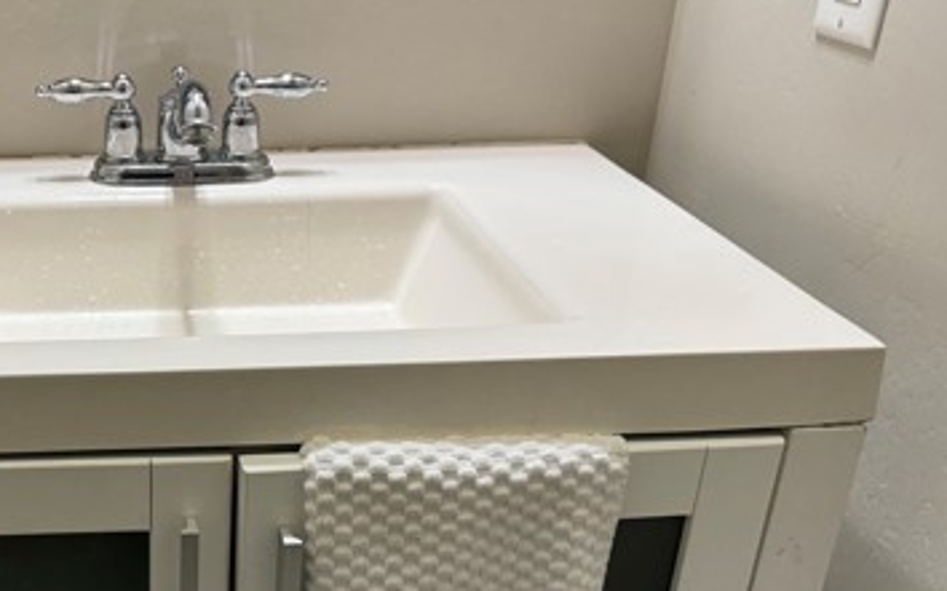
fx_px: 1187
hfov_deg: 40.9
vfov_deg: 27.7
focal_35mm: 46
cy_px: 409
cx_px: 139
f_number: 1.78
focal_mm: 6.76
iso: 160
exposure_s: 1/120
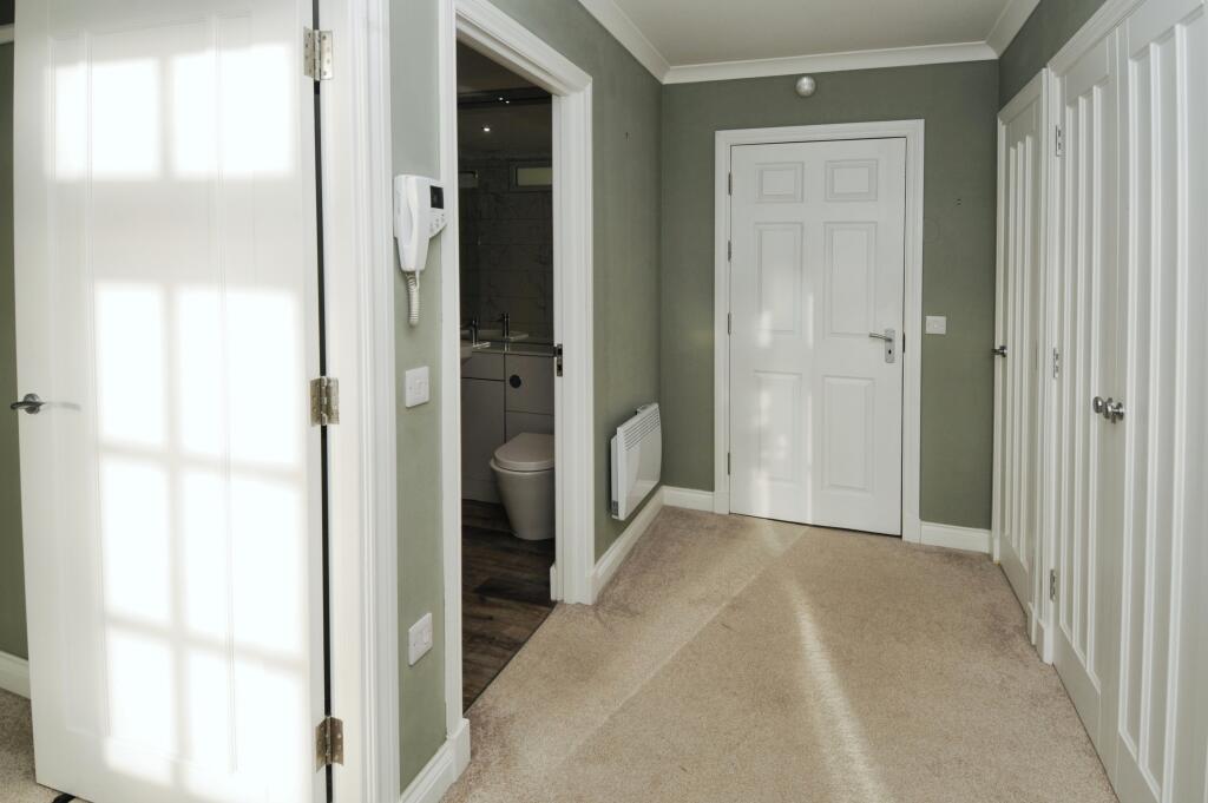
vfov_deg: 67.3
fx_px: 603
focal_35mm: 18
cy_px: 402
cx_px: 604
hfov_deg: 90.0
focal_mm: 12
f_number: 7.1
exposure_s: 1/80
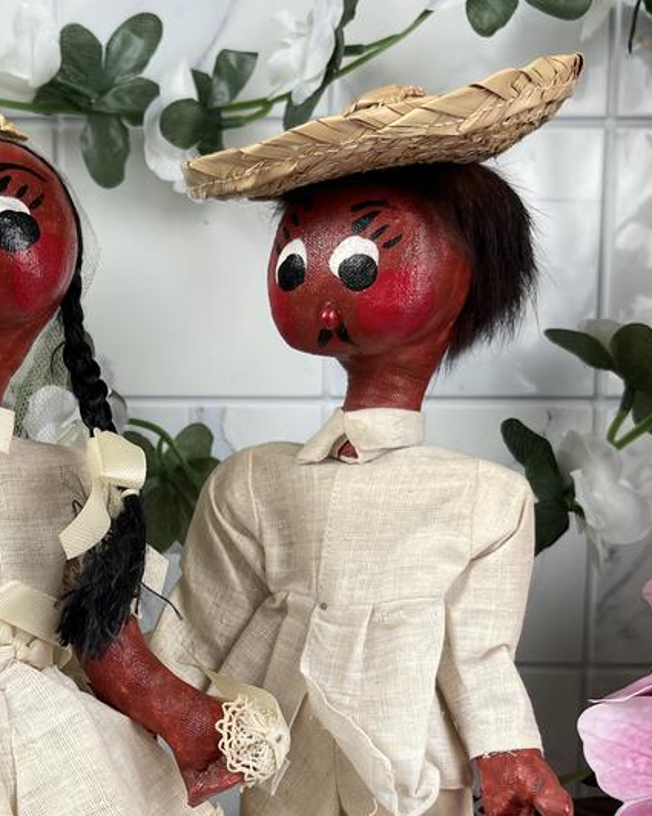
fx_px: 1135
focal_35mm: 47
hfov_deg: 31.0
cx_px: 107
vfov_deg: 39.3
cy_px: 515
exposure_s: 1/121
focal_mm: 5.1
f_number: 1.6
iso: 40
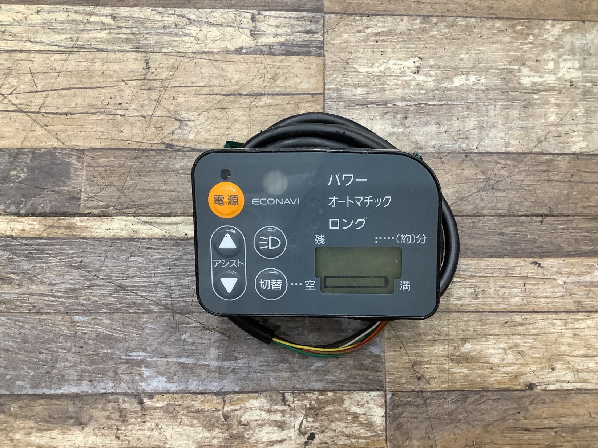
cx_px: 299
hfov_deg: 58.3
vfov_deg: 45.5
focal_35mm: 31
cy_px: 224
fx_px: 536
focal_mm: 3.3
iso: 125
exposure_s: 1/60
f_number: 2.4
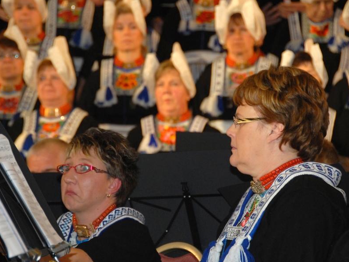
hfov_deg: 8.8
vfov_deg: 6.6
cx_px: 140
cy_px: 150
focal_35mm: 224
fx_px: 2258
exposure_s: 1/60
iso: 400
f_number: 5.6
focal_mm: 120
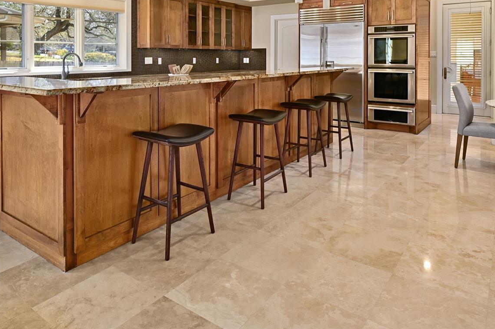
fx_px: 371
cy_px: 57
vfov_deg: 45.0
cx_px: 240
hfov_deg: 67.4
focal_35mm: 27
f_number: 8
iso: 800
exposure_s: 1/8
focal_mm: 15
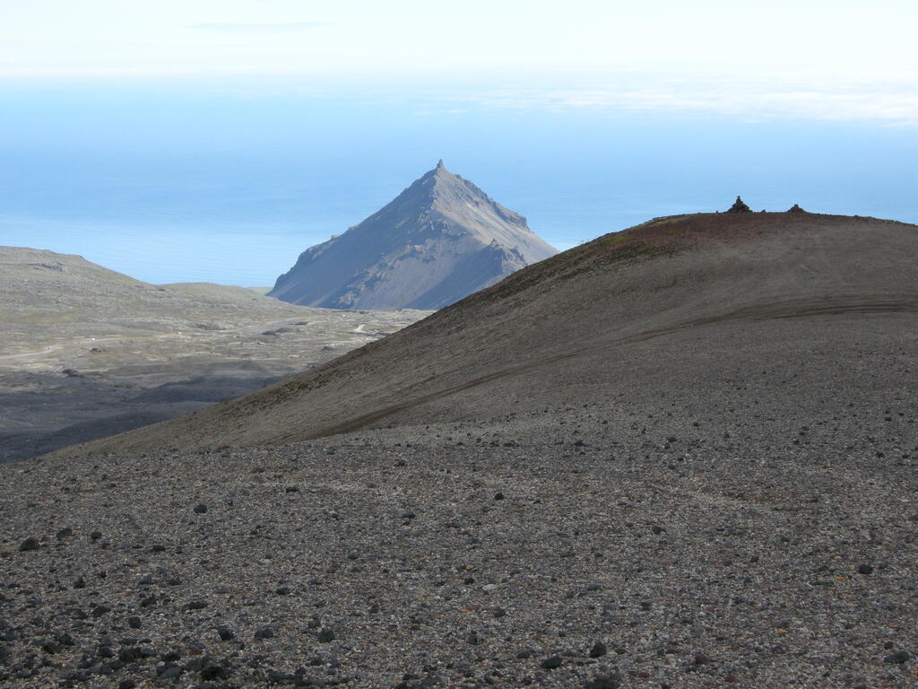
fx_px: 2307
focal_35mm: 87
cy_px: 344
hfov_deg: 22.5
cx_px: 459
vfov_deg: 17.0
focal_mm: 18.6
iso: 100
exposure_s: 1/225
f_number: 5.3
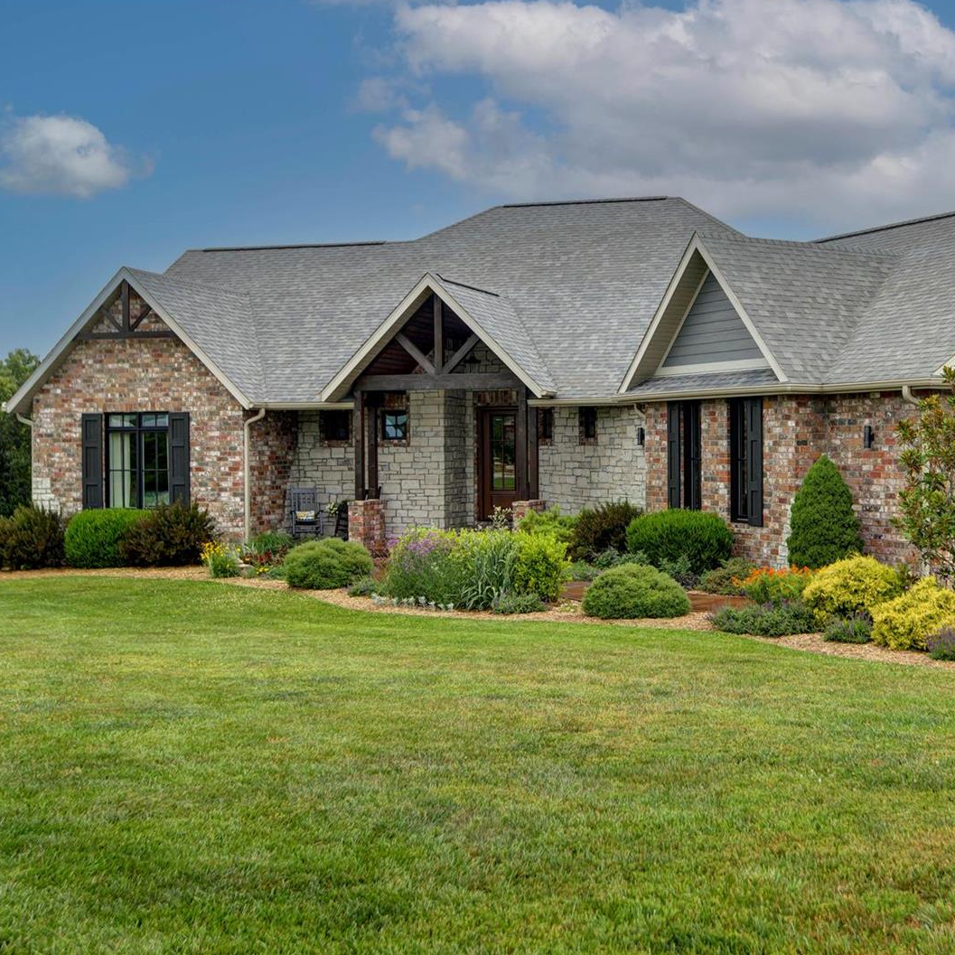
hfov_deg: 37.0
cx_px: 669
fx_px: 1405
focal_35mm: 45
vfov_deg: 37.6
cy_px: 474
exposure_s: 1/60
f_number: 6.7
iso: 100
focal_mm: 35
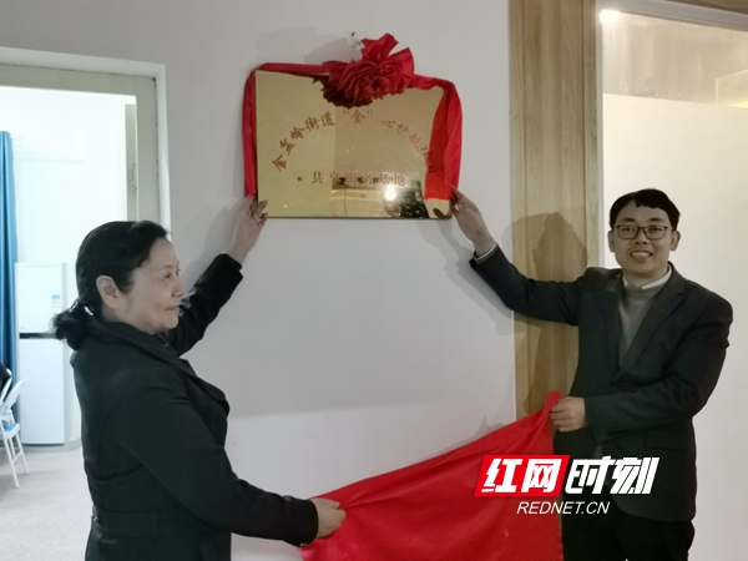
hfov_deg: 52.6
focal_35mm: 35
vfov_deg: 40.7
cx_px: 374
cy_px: 280
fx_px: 756
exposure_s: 1/33.3
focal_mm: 5.58
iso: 320
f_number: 1.8
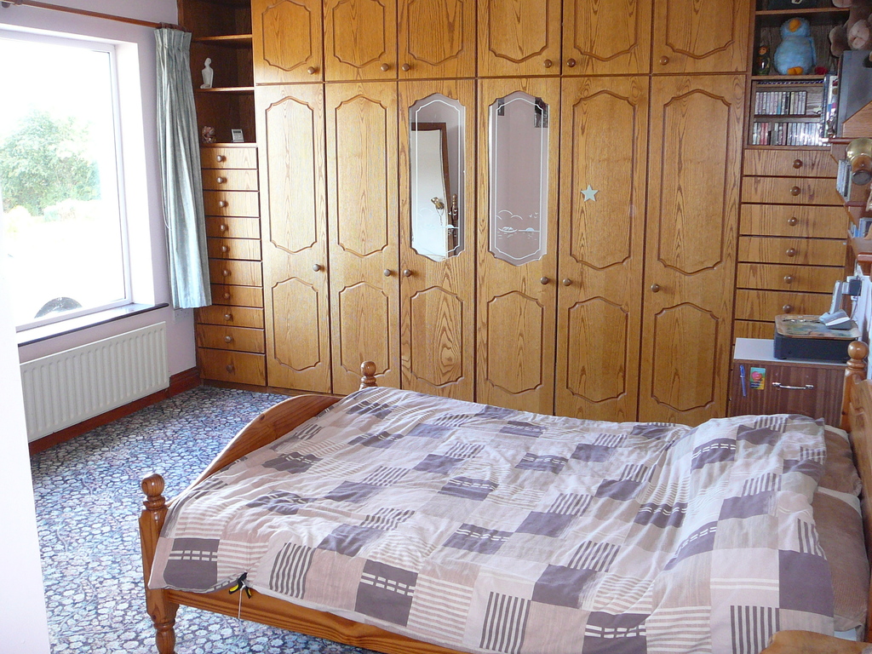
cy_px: 327
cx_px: 436
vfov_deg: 40.7
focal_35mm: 35
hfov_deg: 52.6
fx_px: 882
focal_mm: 5.2
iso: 160
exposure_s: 1/30
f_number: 2.8
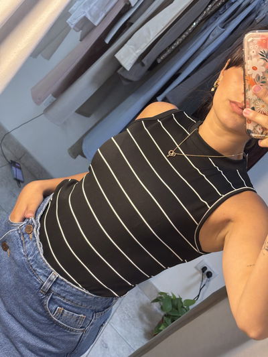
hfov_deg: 28.0
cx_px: 134
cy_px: 178
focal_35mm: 52
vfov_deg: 36.8
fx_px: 537
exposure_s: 1/100
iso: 80
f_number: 1.6
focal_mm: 5.96
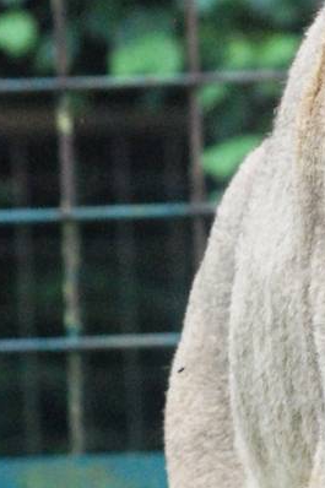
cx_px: 644
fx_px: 9825
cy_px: 450
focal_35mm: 725
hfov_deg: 1.9
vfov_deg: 2.8
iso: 1600
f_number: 6.3
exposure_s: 1/640
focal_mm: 120
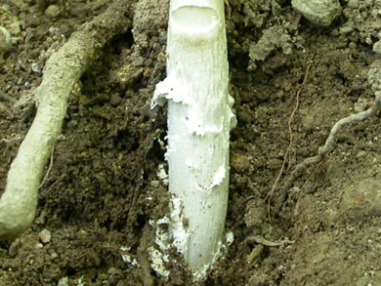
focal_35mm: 135
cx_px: 220
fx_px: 1487
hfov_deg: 14.6
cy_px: 47
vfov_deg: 11.0
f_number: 3.1
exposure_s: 1/8
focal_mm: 12.9
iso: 100
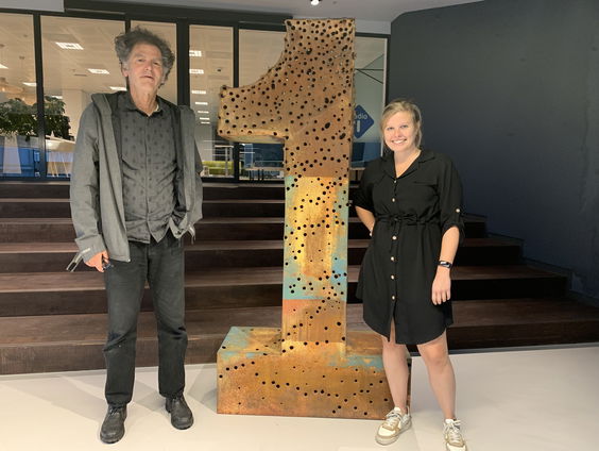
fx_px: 450
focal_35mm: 26
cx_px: 300
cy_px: 226
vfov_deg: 53.1
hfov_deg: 67.3
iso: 320
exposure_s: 1/50
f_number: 1.8
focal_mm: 4.25
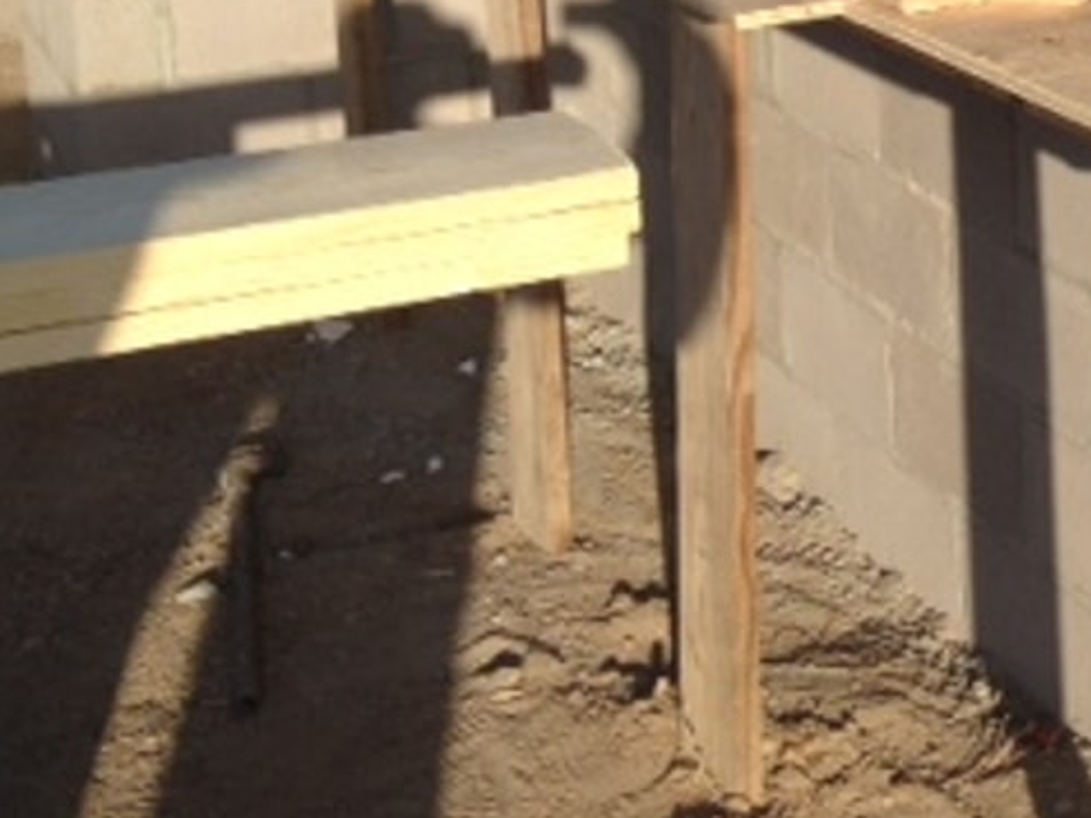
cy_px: -162
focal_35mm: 95
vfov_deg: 15.0
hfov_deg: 19.8
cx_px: 1174
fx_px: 2993
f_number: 2.4
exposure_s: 1/1255
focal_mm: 4.28
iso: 64
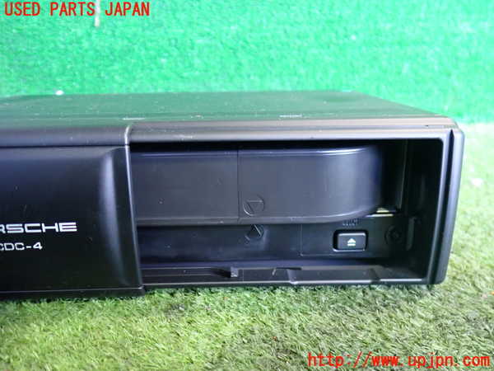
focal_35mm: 30
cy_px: 186
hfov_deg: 60.0
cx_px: 247
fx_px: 428
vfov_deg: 46.8
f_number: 2.3
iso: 800
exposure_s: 1/30
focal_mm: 5.4
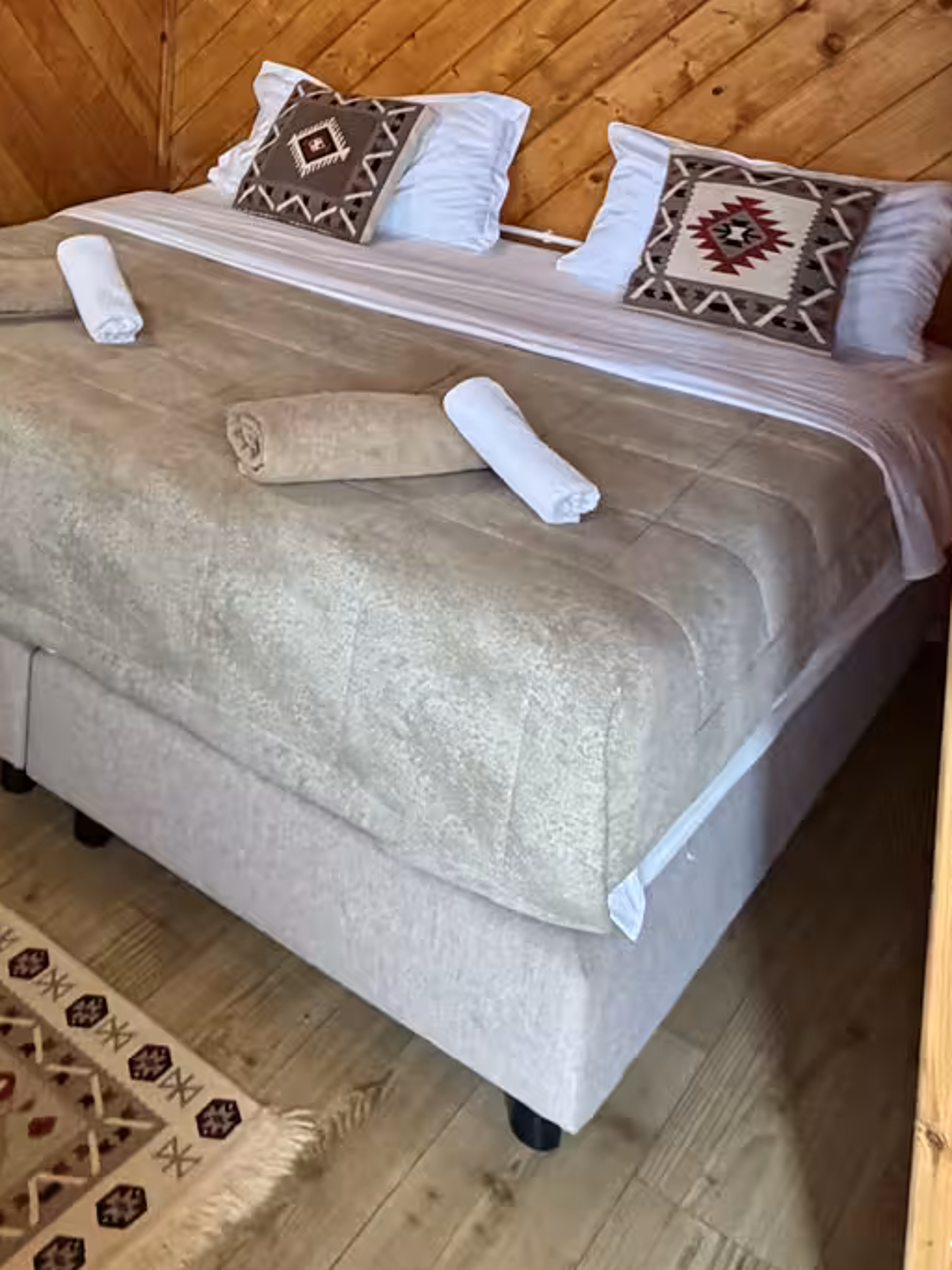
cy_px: -87
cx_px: -50
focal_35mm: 41
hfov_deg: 31.8
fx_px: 1504
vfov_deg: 38.7
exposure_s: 1/60
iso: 500
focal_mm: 2.22
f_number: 2.2
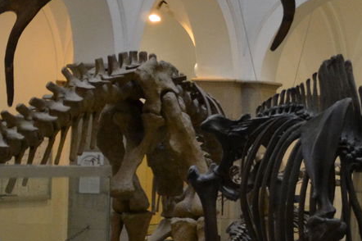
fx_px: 1365
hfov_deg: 14.0
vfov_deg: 10.1
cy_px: 91
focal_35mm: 136
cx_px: 576
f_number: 3.8
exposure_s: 1/60
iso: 1250
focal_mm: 25
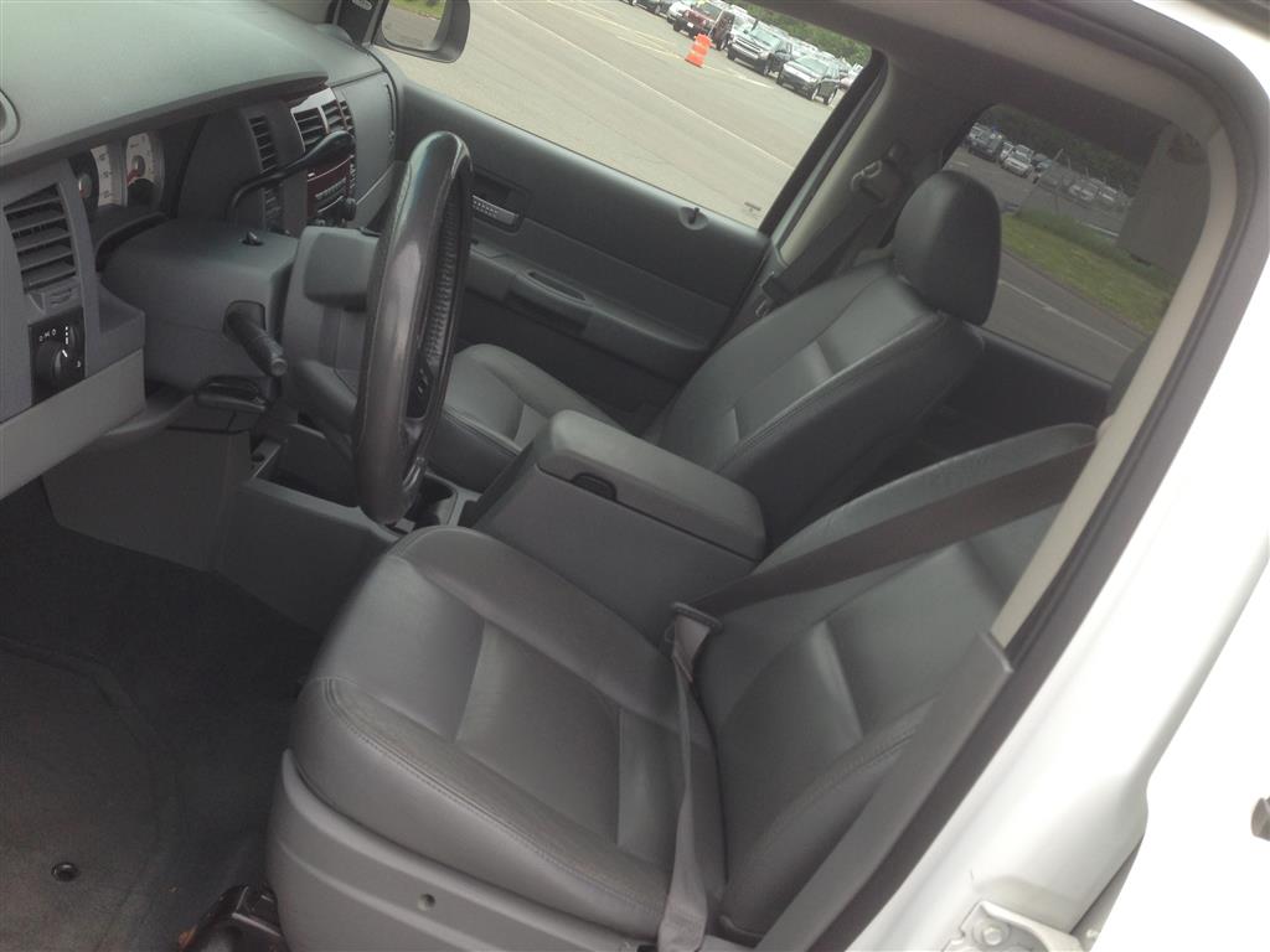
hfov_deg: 55.4
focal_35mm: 33
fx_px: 1211
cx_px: 635
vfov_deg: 42.9
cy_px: 476
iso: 50
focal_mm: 4.13
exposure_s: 1/178
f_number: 2.4
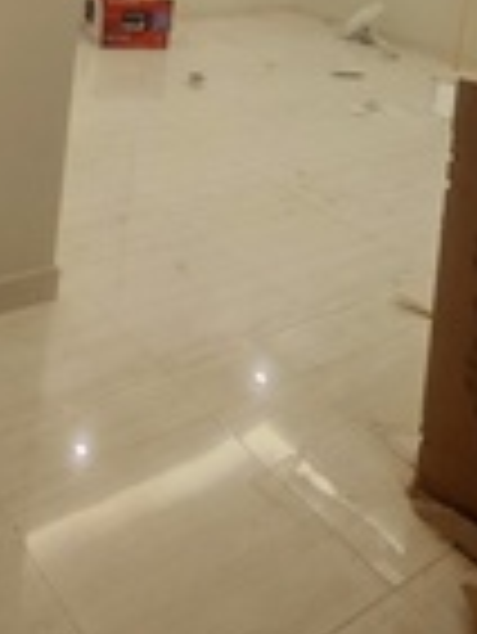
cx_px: -29
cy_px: -146
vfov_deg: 34.6
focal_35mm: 42
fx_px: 771
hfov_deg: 31.1
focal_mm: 1.82
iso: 125
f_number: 2
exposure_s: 1/60
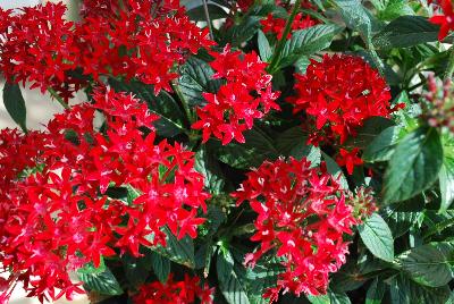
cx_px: 227
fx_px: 606
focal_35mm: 48
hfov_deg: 41.1
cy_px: 152
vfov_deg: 28.2
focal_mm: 32
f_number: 8
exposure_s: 1/60
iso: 100
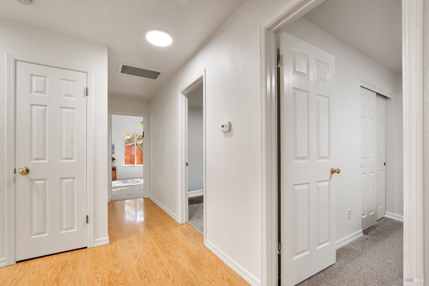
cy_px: 143
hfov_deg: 100.4
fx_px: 179
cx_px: 214
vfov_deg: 77.3
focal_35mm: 15
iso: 250
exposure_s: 1/5
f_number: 8
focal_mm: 10
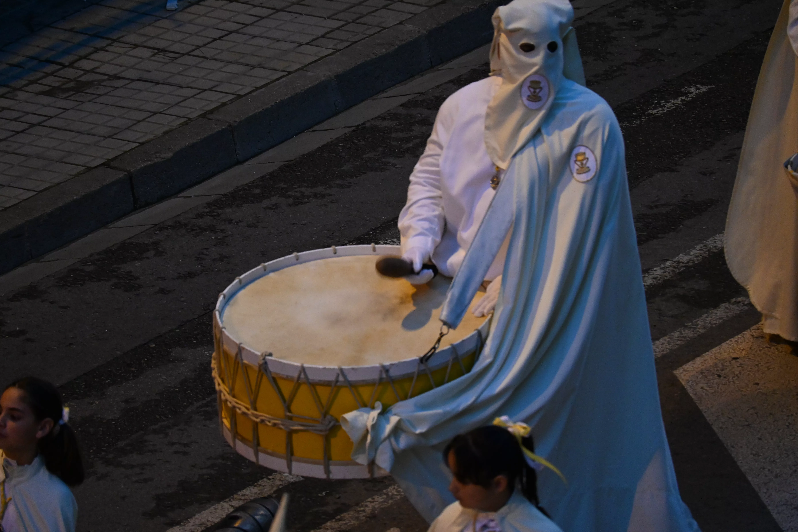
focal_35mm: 375
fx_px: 8312
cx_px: 399
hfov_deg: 5.5
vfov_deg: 3.7
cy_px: 266
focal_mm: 250
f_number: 6.3
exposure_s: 1/80
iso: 3200
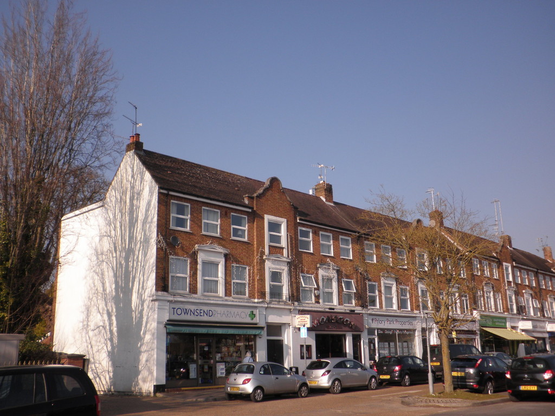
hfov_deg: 51.4
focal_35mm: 36
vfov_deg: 39.7
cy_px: 208
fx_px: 577
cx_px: 278
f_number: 3.5
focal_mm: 6.3
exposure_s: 1/800
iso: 64
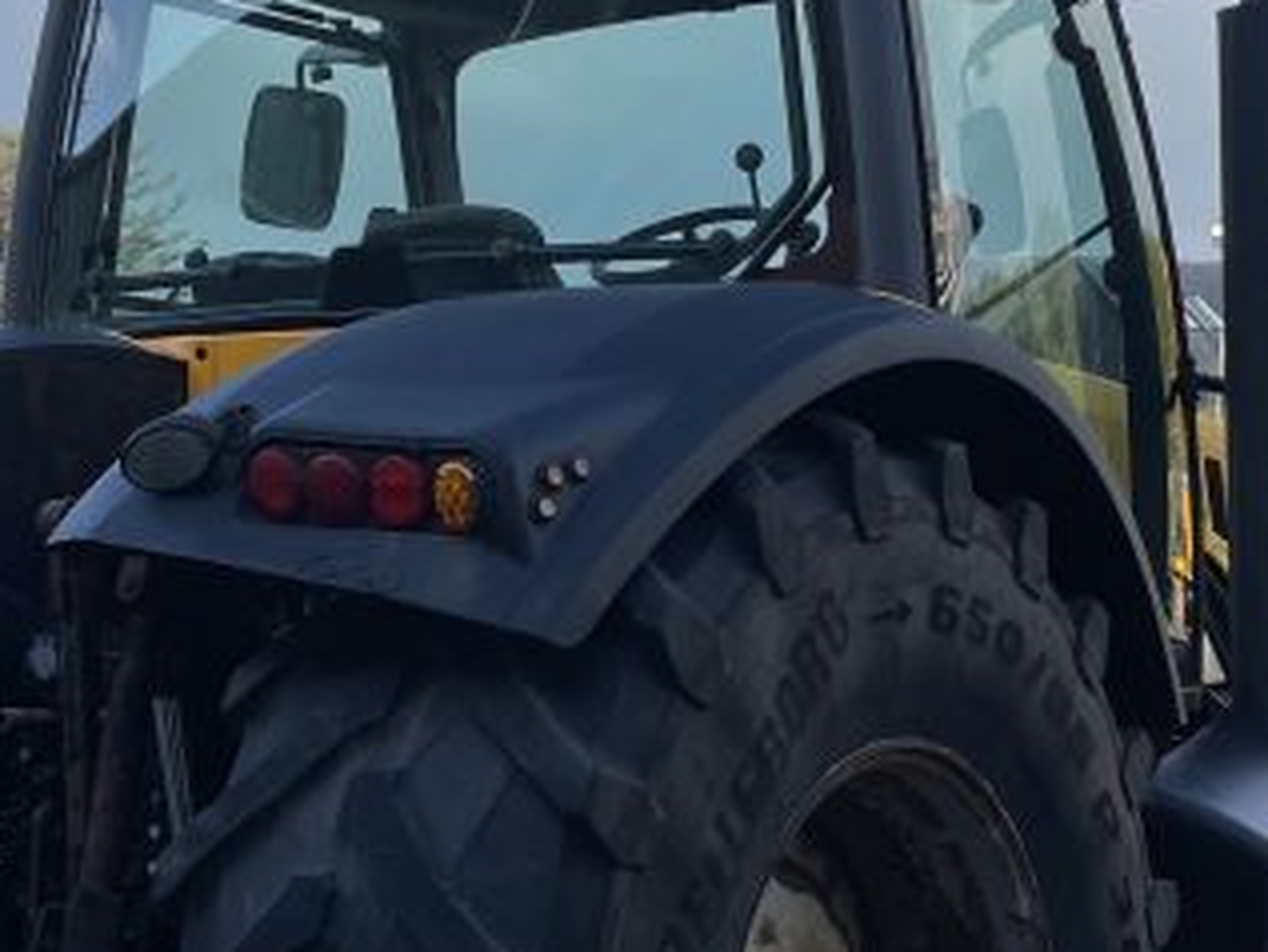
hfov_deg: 23.8
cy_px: 584
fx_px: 3005
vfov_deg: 18.0
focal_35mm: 82
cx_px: 512
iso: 32
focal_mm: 4.2
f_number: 1.6
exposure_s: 1/1182
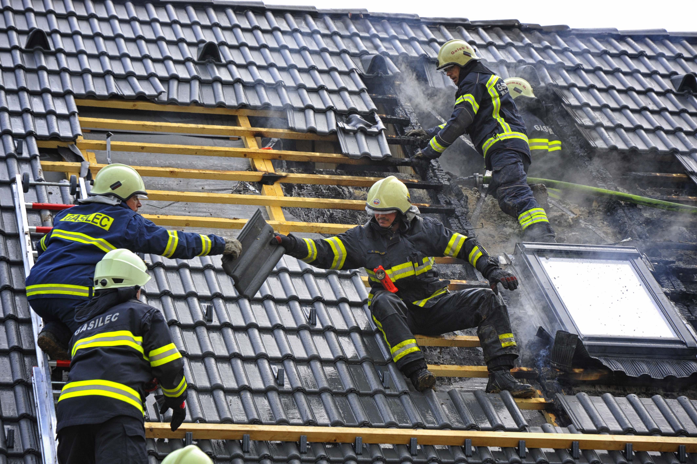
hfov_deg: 16.8
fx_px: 2361
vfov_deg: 11.2
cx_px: 348
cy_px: 232
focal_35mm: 122
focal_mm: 122
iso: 1250
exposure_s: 1/200
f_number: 5
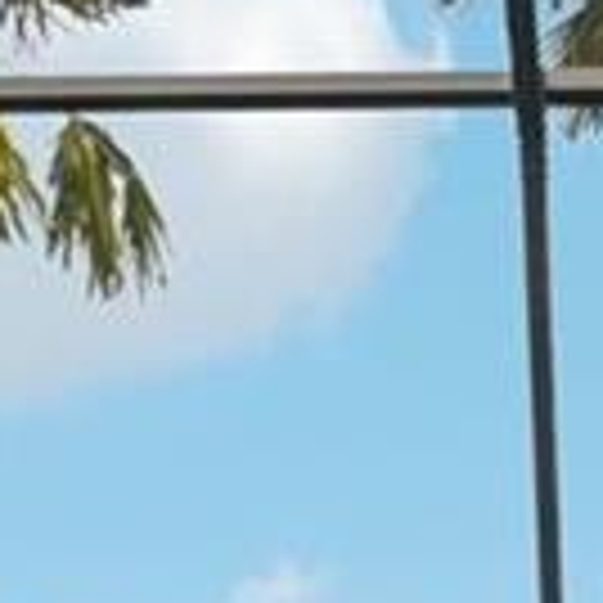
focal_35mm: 162
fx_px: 3193
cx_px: 639
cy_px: 1528
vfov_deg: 9.4
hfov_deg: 10.7
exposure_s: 1/250
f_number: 8
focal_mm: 16
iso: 400
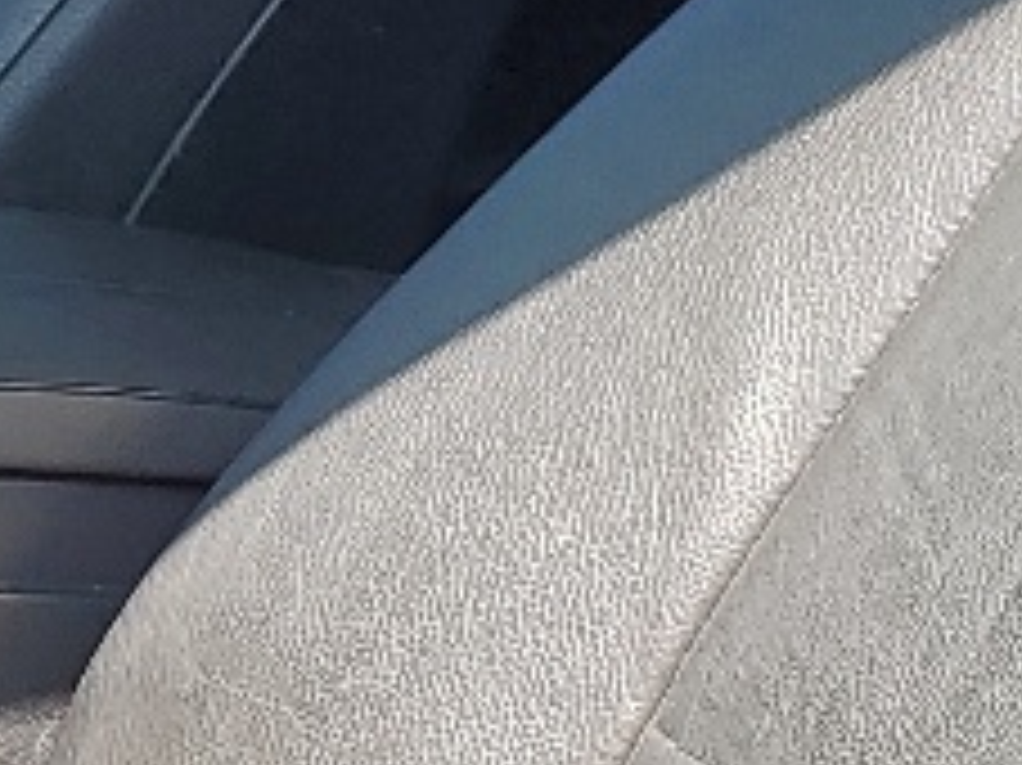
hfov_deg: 10.3
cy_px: 922
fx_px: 5400
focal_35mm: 183
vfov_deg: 8.0
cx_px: -752
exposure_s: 1/588
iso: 50
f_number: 1.5
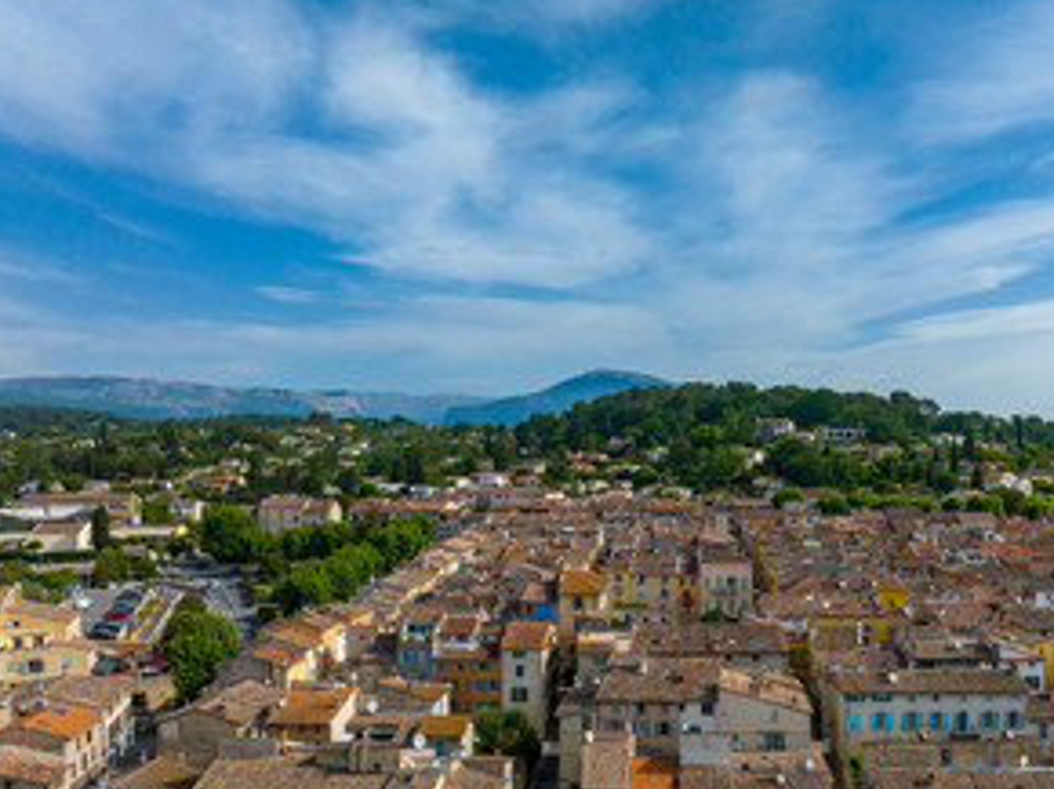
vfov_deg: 45.2
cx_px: 672
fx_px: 943
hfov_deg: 57.5
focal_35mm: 31
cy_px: 469
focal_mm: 12.3
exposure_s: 1/640
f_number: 8
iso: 200
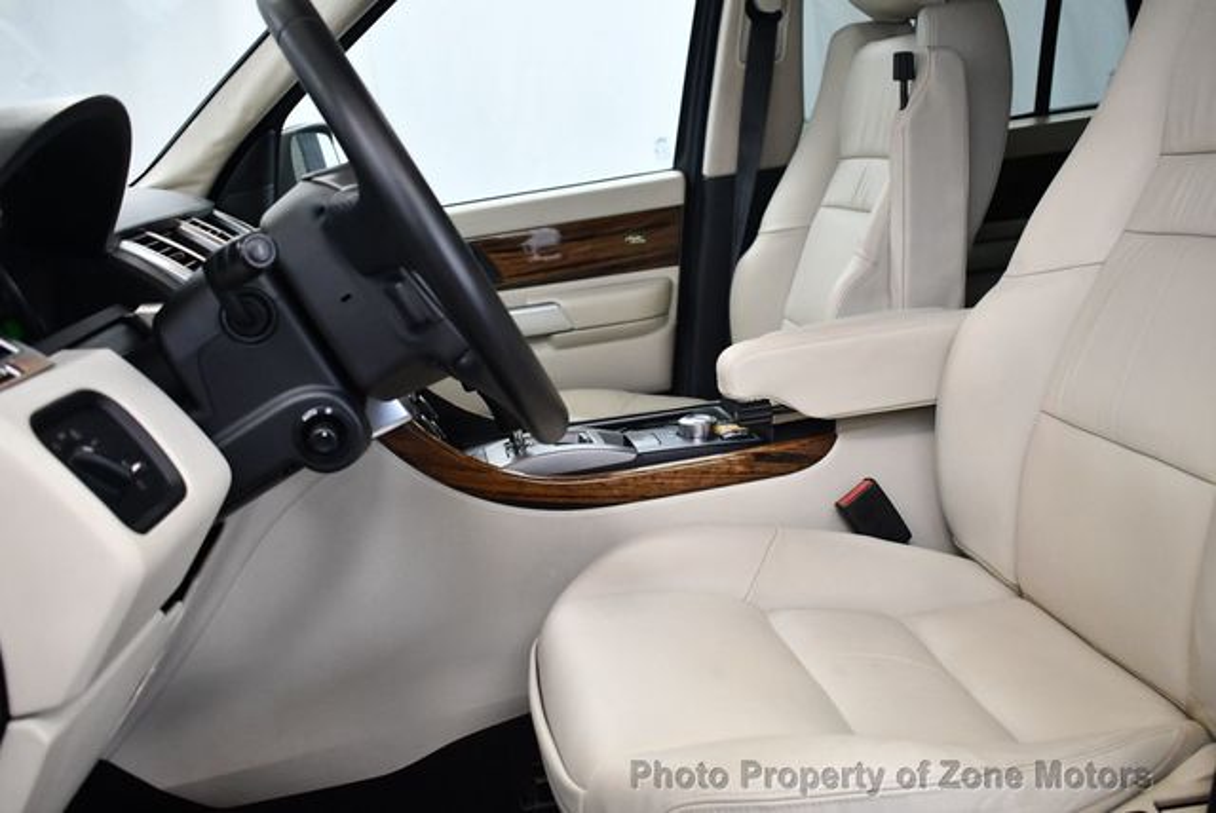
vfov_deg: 36.9
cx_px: 608
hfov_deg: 53.1
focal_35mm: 36
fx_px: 1217
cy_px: 406
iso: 1400
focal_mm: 18
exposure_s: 1/125
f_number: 3.5
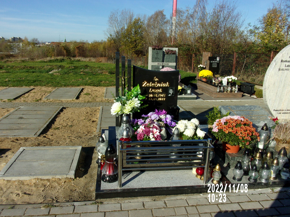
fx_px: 235
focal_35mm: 28
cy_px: 108
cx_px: 145
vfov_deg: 49.7
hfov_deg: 63.4
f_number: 10.8
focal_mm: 5.1
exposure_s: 1/110
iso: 80
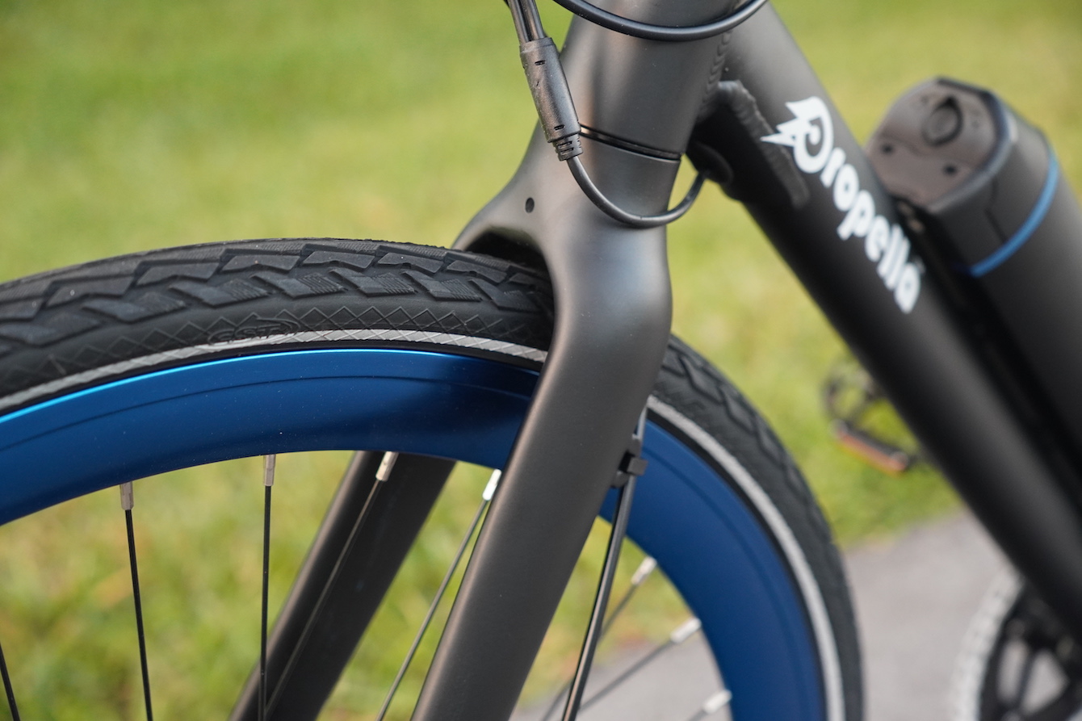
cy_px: 360
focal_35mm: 57
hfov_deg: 35.1
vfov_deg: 23.8
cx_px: 541
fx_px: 1713
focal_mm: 38
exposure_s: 1/60
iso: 1000
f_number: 2.8
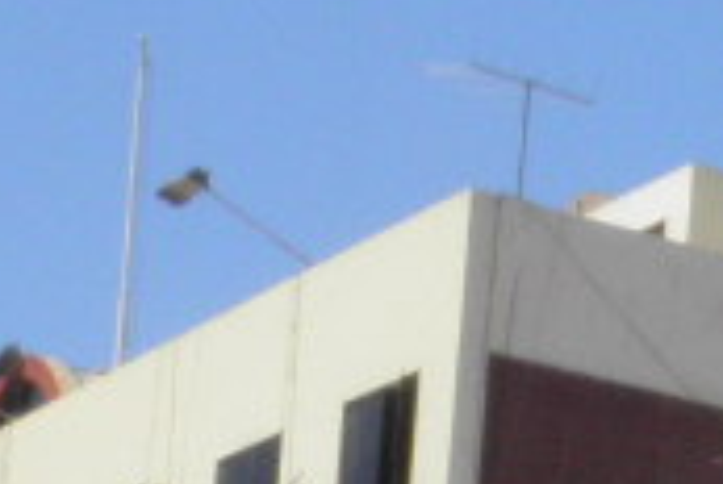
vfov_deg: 5.6
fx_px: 4325
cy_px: 1903
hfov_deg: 9.6
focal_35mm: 215
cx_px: 318
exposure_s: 1/200
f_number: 8
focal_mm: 4.9
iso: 50
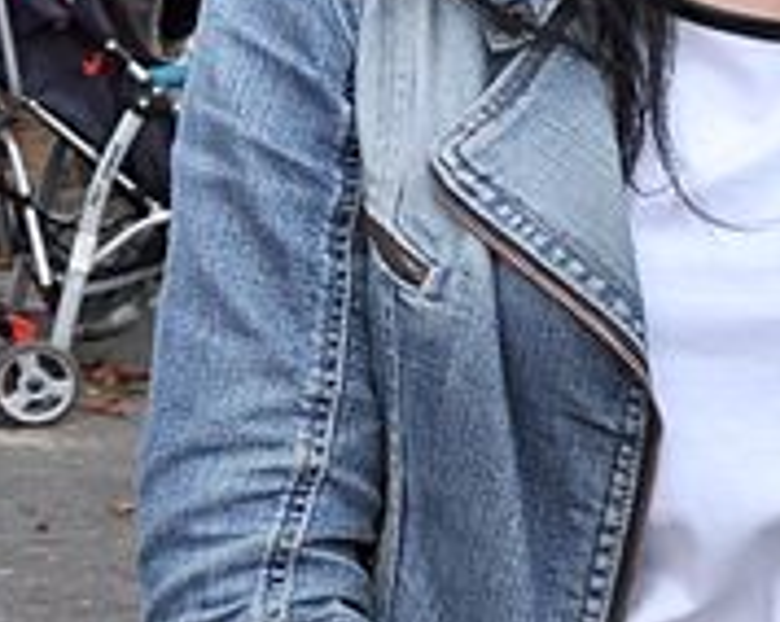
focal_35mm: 235
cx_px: 1735
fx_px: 5425
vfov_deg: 6.6
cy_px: 261
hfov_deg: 7.8
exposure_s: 1/320
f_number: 9
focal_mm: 35
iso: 500
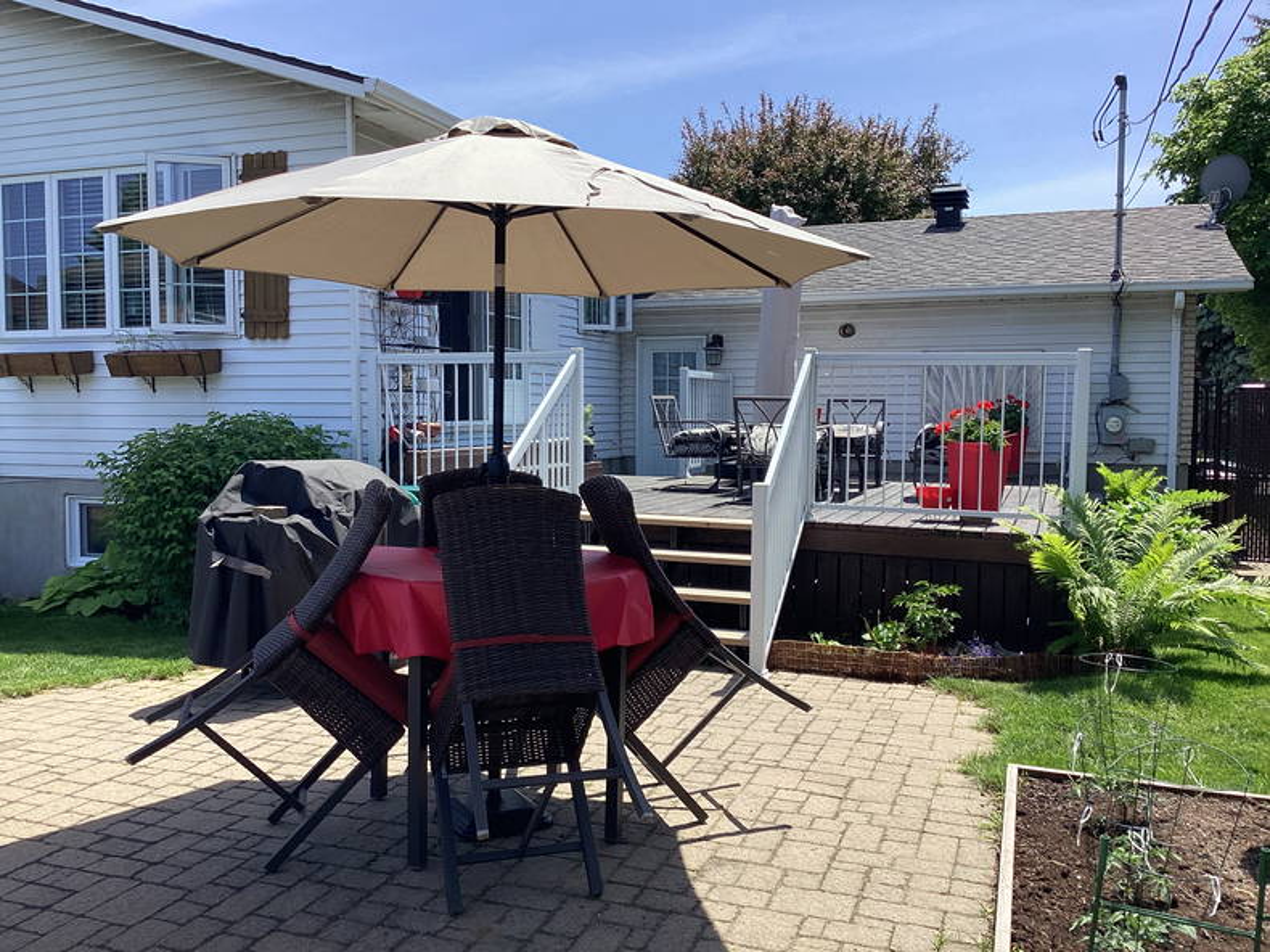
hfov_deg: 58.4
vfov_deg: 45.4
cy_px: 476
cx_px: 635
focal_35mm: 31
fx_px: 1137
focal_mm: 3.3
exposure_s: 1/849
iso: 25
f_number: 2.4
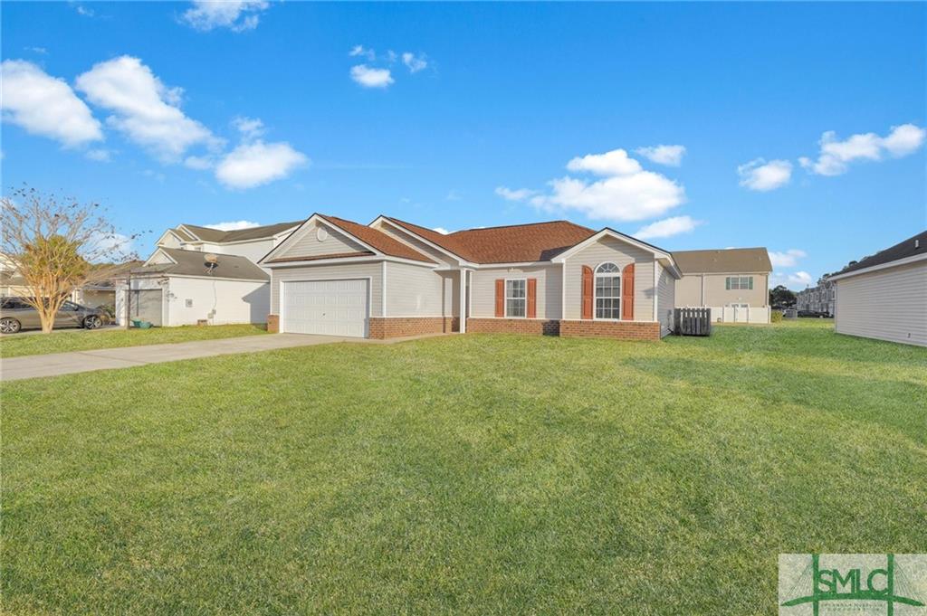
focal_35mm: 16
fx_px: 425
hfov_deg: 95.0
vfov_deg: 72.0
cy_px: 308
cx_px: 464
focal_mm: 16.5
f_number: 9
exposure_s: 1/40
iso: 320
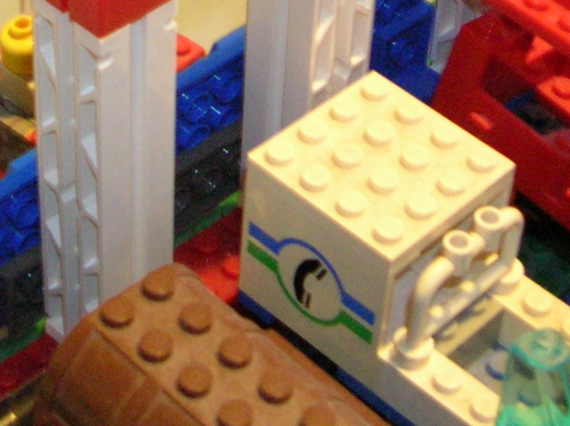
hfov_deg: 17.6
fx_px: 1843
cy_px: -212
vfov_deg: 12.5
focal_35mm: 112
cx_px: 210
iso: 200
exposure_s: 1/2.3
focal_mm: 5.8
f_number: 2.8
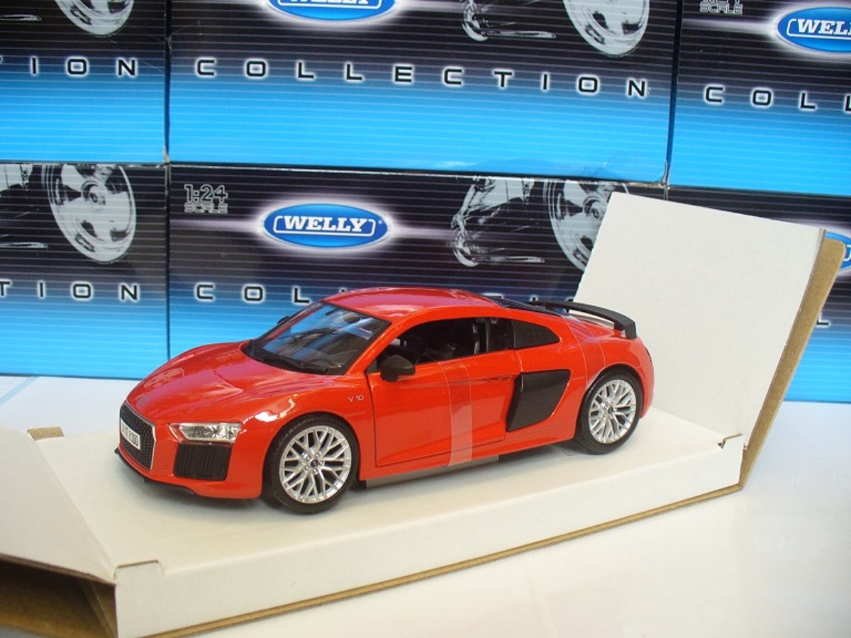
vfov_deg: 38.7
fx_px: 910
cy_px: 319
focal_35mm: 37
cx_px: 426
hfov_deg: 50.1
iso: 150
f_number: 2.8
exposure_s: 1/25
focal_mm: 6.1
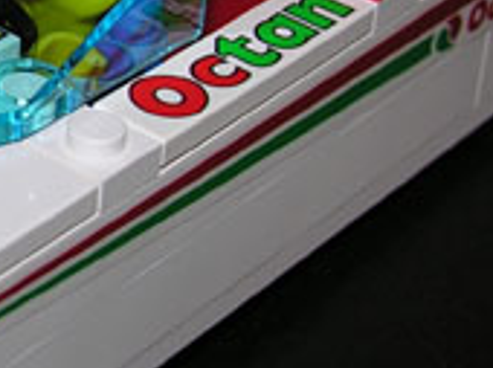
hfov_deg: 11.8
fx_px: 2347
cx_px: -87
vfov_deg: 9.0
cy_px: 78
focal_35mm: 165
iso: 50
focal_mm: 8.9
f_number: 2.8
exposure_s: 1/60.1
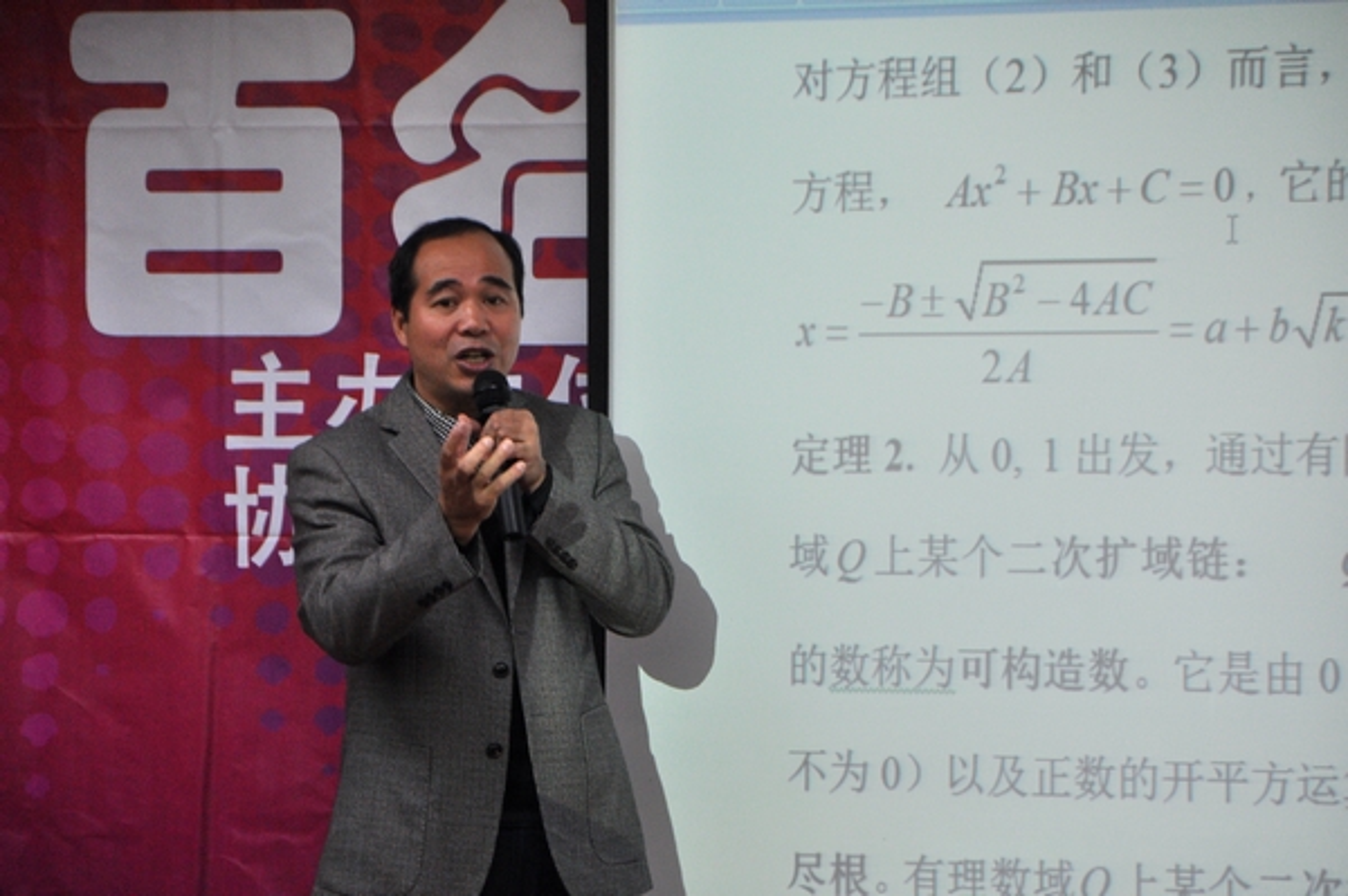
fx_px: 8418
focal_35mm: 225
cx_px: 674
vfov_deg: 6.1
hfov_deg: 9.2
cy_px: 448
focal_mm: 150
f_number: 5.6
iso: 800
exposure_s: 1/200
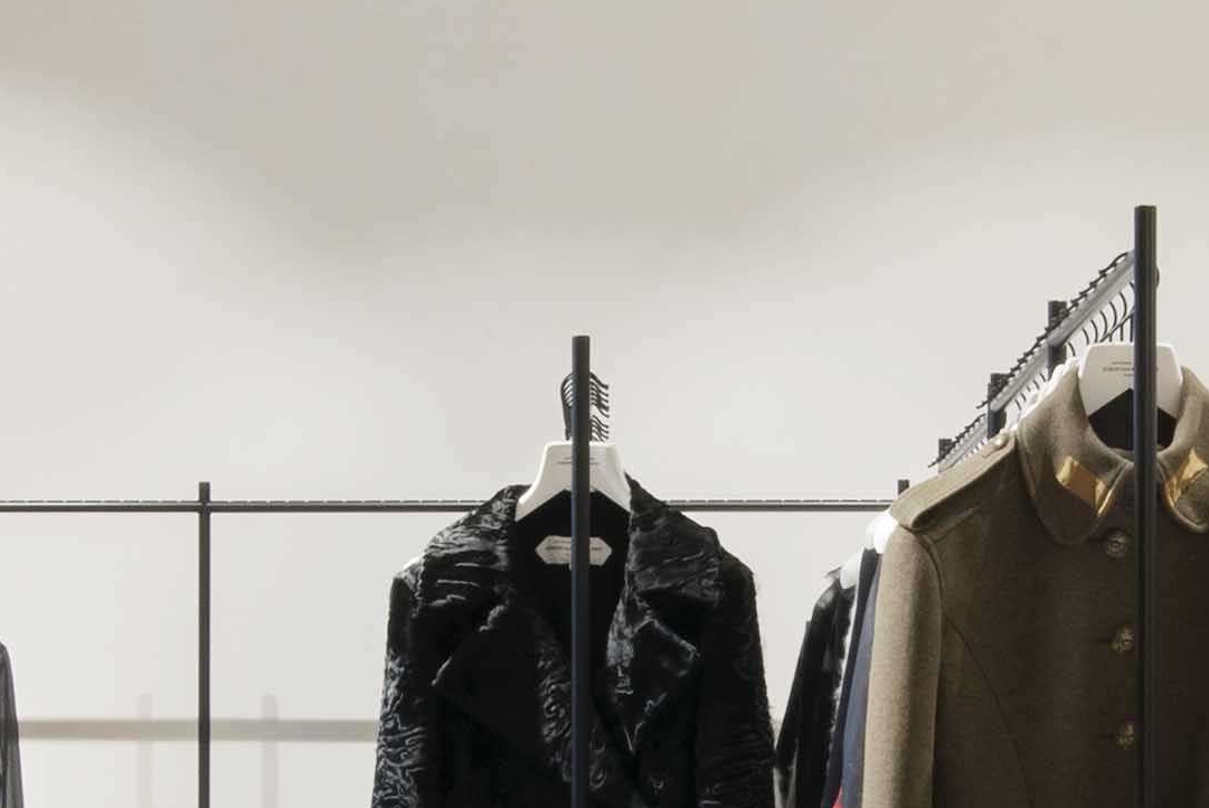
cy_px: 902
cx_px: 714
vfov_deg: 6.5
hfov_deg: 9.7
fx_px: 7090
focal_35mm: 211
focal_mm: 31
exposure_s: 1/1.67
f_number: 16
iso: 200
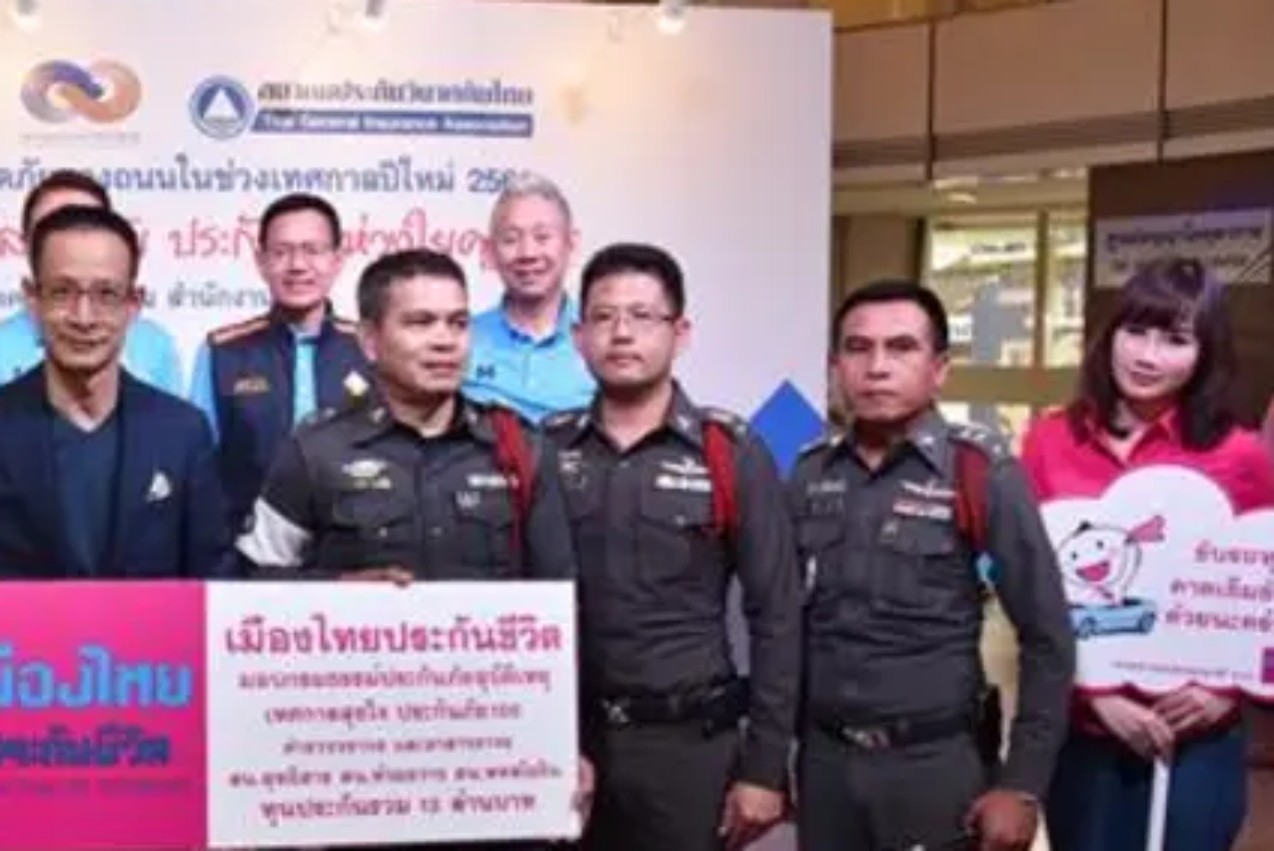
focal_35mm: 44
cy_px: 515
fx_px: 1558
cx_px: 192
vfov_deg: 30.5
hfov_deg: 41.8
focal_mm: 24
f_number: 4.5
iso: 500
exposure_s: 1/160
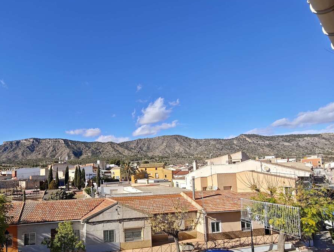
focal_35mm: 20
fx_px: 193
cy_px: 164
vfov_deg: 64.7
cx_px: 98
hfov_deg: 77.6
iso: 50
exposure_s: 1/640
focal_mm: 2.16
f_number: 2.2
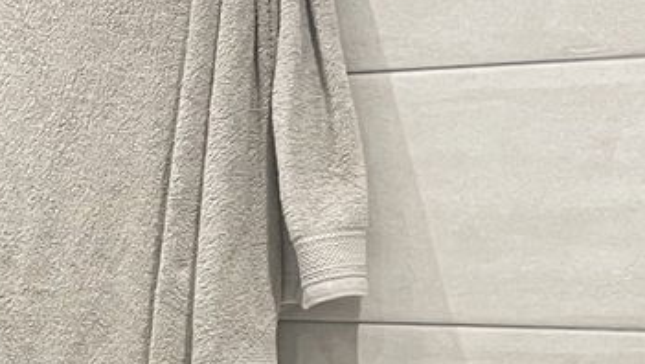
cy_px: 574
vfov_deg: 9.1
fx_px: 2208
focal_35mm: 129
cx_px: -292
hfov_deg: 15.5
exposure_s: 1/50
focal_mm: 4.2
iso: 64
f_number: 1.6
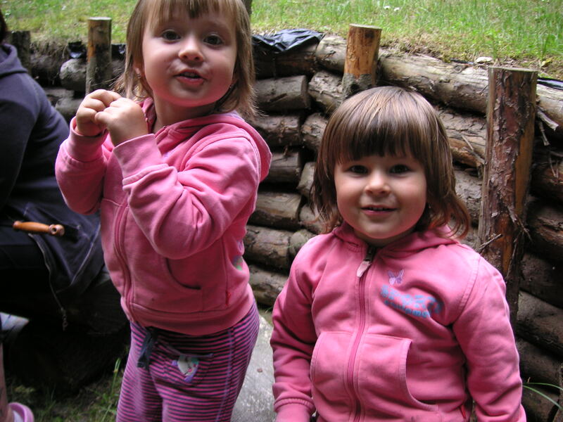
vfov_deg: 38.7
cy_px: 211
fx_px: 602
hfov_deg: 50.1
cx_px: 282
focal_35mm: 37
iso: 50
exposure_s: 1/45
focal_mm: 6.1
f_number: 2.8
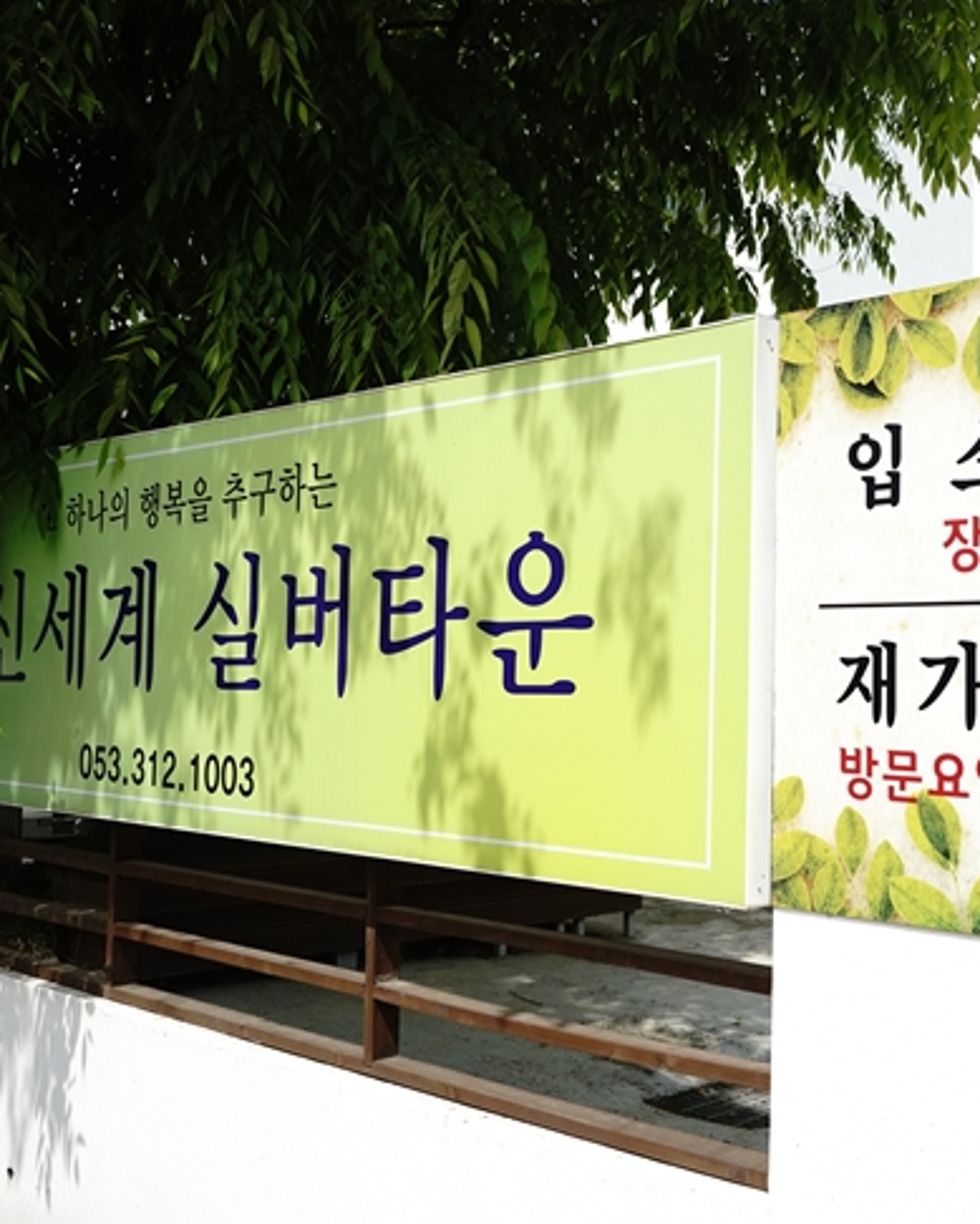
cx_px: 756
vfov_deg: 45.8
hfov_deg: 36.3
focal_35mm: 40
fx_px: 1450
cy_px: 617
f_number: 6.3
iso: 800
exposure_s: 1/3200
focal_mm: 28
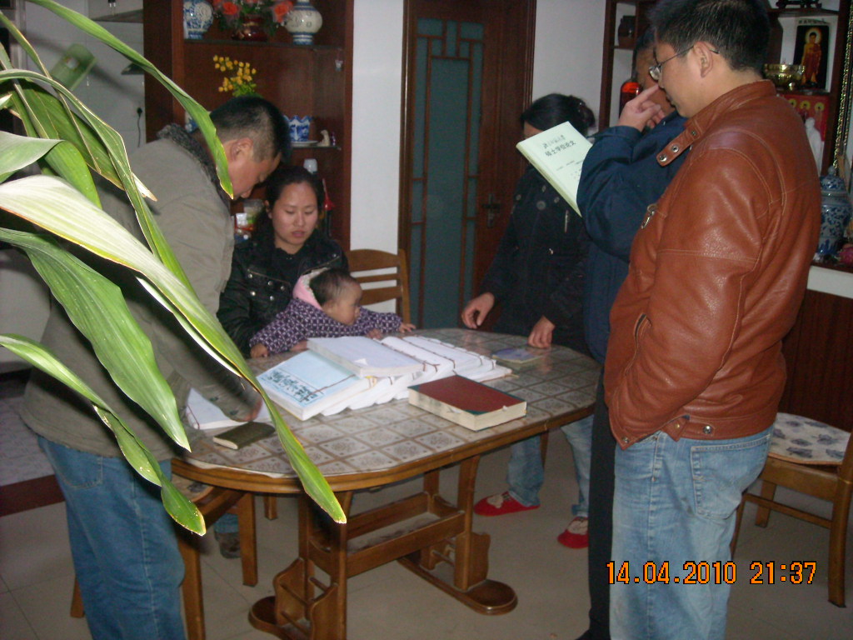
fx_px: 862
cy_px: 320
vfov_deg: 40.7
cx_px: 426
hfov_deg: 52.6
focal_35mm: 35
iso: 400
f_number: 2.8
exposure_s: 1/60
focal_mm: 5.7
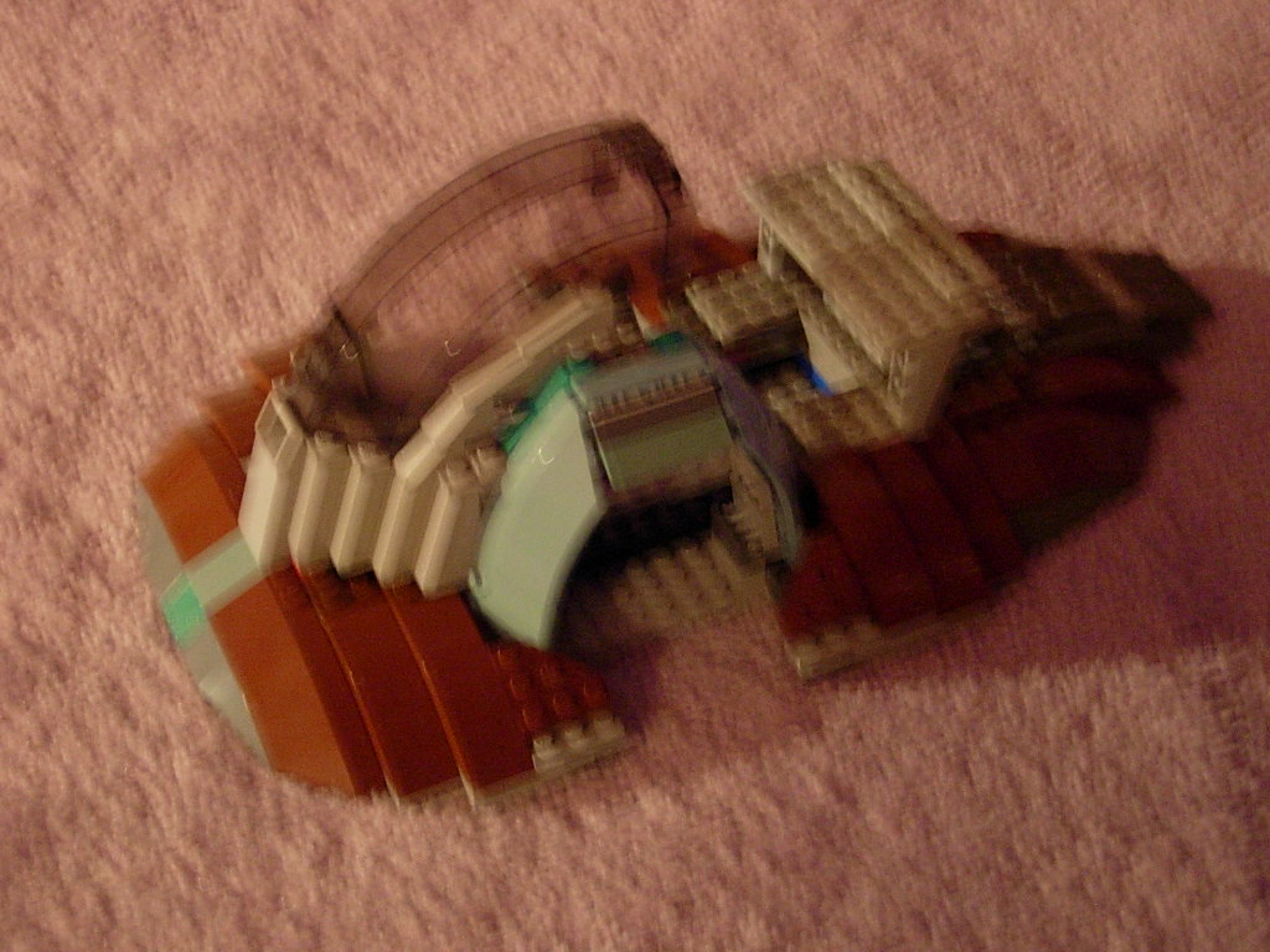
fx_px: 2238
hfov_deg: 31.7
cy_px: 476
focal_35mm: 61
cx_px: 635
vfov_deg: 24.0
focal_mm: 12.7
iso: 400
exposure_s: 1/7.7
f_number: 3.5
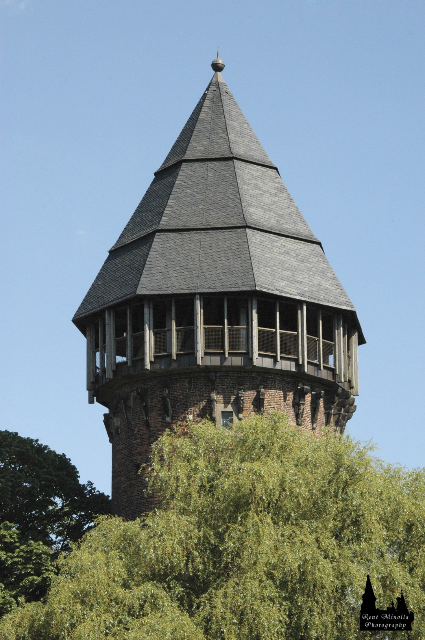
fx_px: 2182
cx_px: 212
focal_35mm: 123
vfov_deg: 16.7
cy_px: 320
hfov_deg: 11.1
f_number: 13
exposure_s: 1/640
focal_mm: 82
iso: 800
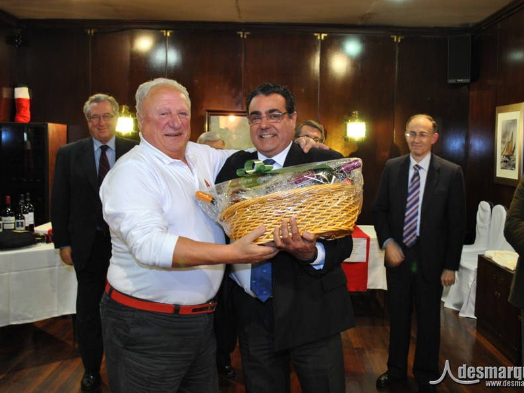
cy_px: 196
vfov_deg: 36.8
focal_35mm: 39
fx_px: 590
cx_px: 264
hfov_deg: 47.9
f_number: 4
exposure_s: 1/6
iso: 400
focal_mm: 24
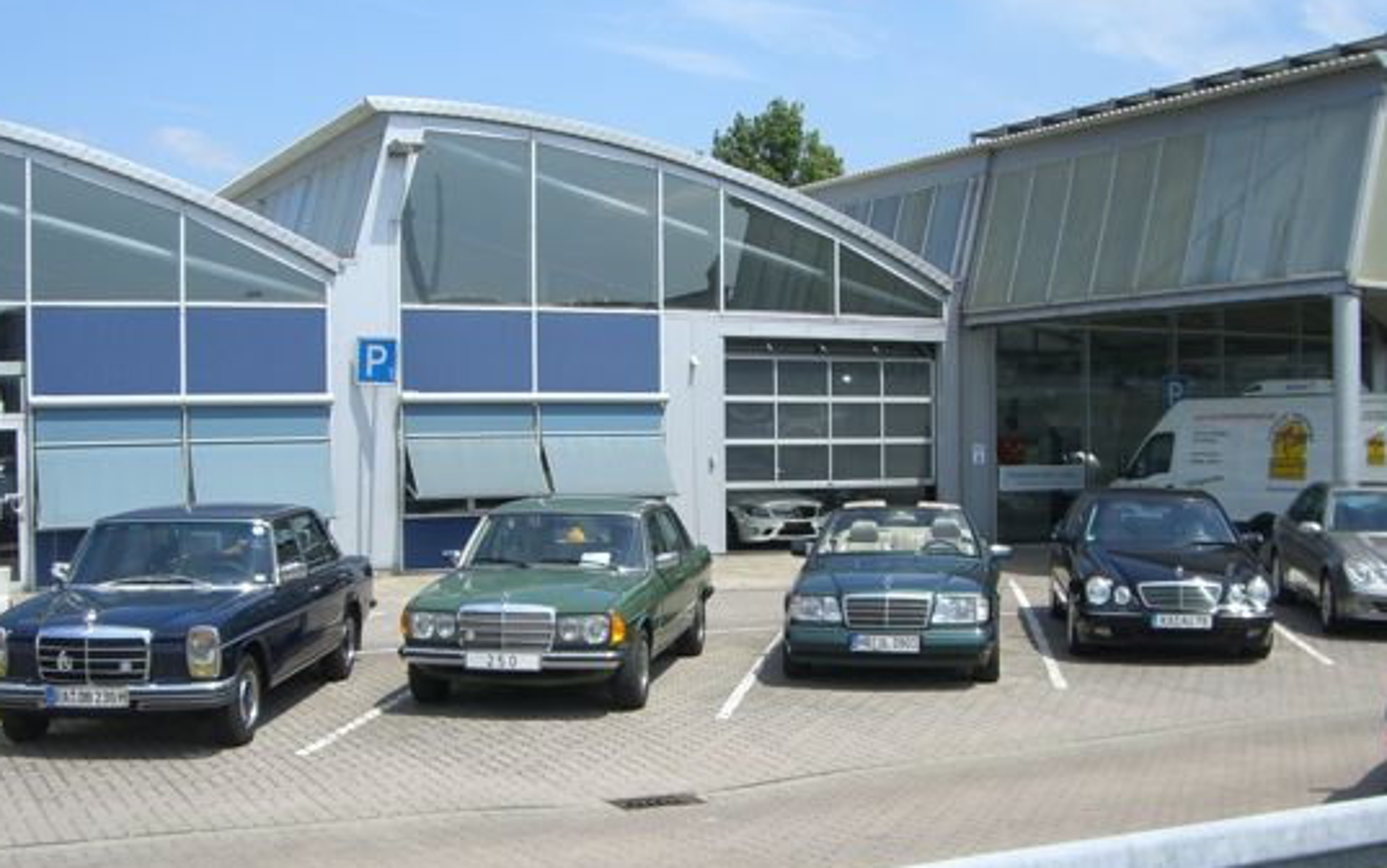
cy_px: 550
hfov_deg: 41.8
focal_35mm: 48
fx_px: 1815
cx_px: 708
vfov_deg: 26.8
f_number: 4.3
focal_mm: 6.2
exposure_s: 1/500
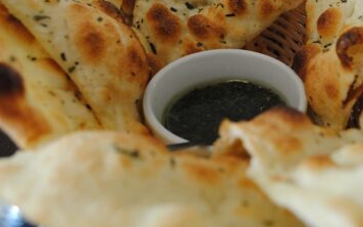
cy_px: 63
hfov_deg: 30.9
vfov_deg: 19.6
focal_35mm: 66
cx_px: 228
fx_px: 653
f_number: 4.2
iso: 250
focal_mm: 26
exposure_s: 1/60
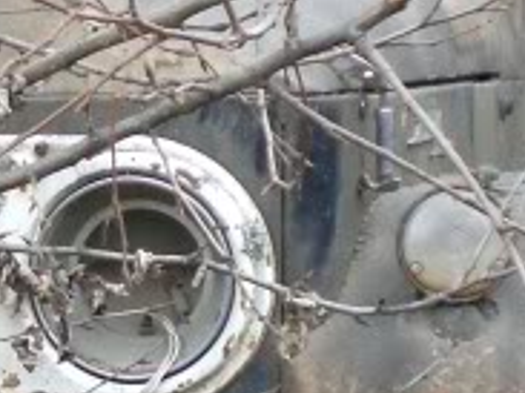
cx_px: -146
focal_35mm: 166
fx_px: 2516
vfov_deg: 8.9
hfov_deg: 11.6
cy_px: 304
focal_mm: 6.3
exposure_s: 1/200
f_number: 3.1
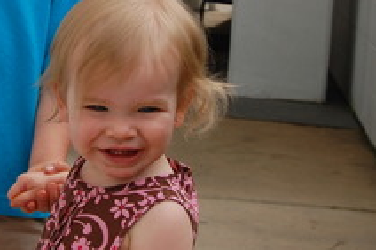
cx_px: 32
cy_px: 21
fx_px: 1513
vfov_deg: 9.4
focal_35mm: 145
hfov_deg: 14.0
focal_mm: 32
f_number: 7.1
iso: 200
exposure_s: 1/200
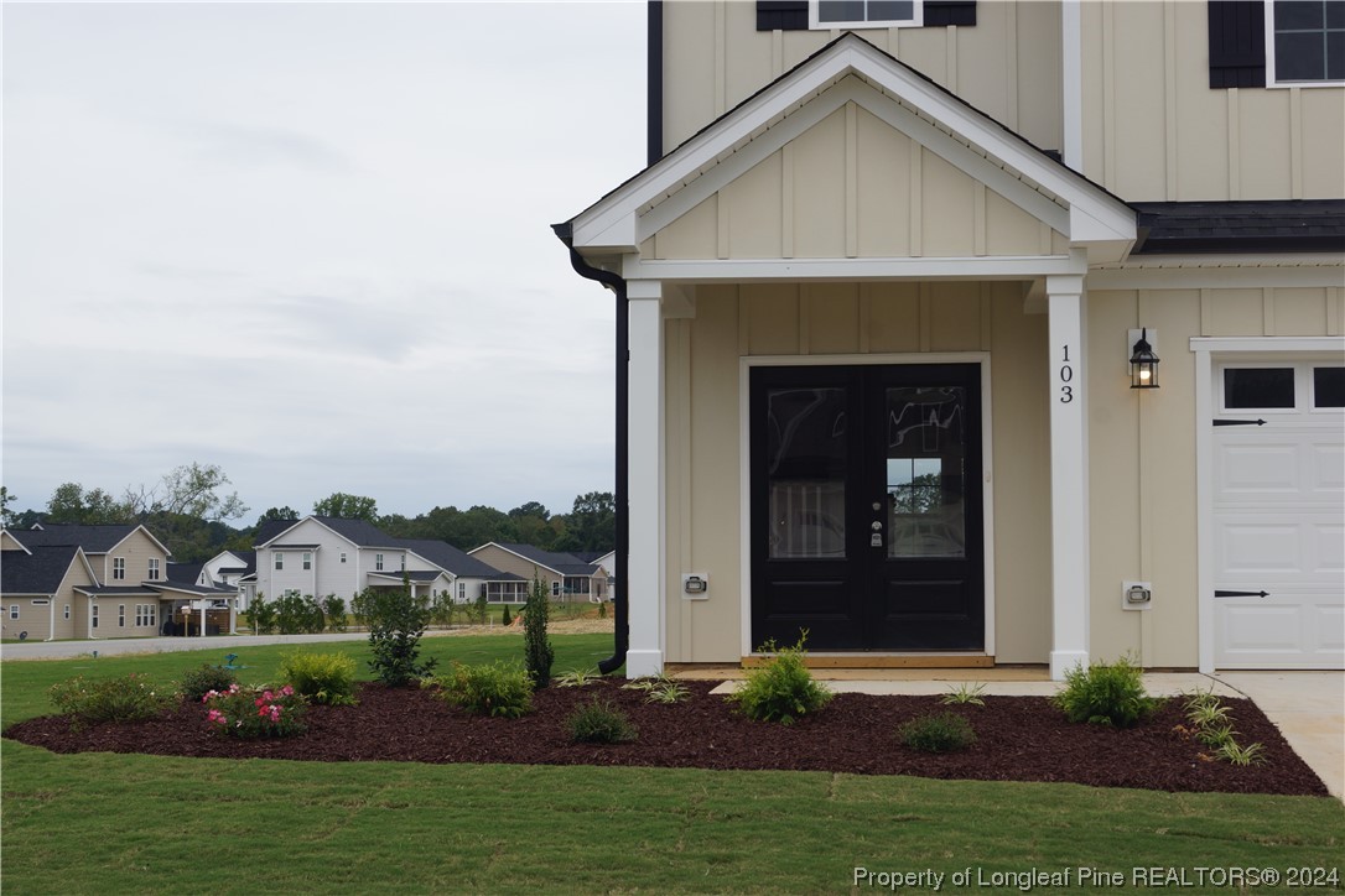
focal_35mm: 60
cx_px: 672
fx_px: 2241
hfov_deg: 33.4
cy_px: 448
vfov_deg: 22.6
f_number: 11
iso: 100
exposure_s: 1/125
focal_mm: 40
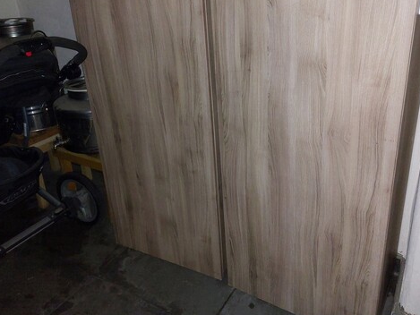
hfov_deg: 56.7
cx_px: 233
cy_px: 123
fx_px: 388
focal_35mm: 32
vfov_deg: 43.9
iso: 500
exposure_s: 1/50
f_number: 1.8
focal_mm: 5.23
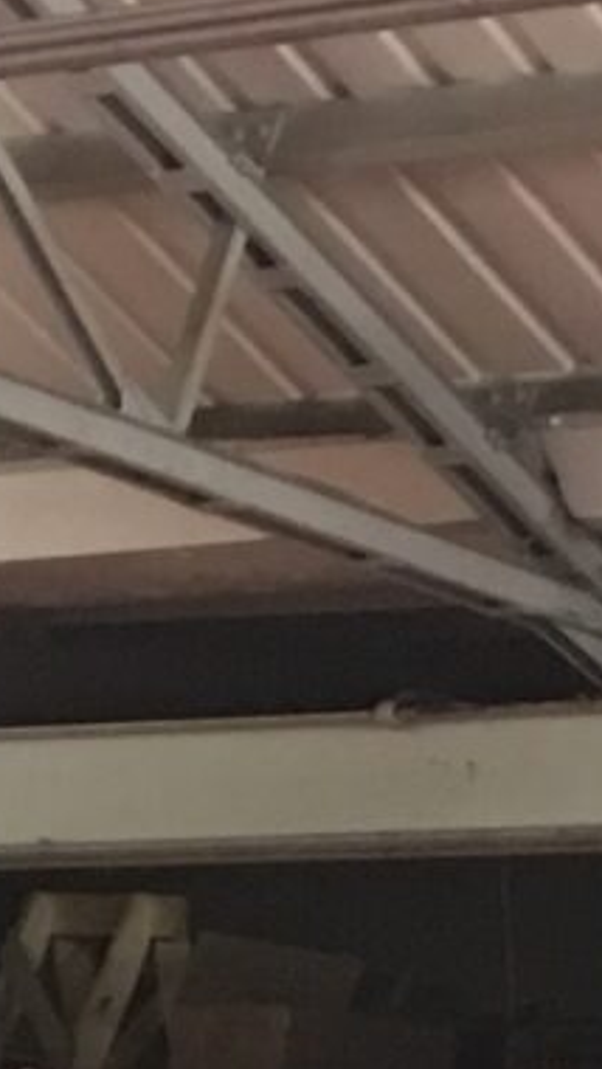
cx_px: 321
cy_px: 2386
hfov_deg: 5.7
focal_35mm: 213
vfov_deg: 9.3
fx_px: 6039
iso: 125
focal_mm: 4.15
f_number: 2.2
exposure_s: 1/8
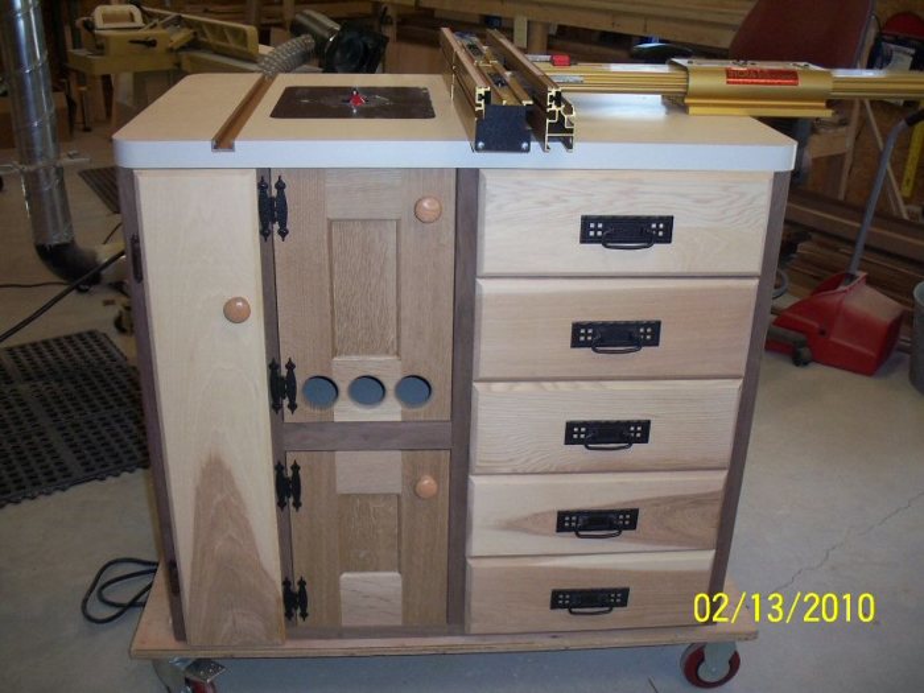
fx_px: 1014
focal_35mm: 38
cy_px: 346
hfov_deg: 49.0
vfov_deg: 37.7
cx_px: 462
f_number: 3.5
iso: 200
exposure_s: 1/60
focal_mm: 6.3
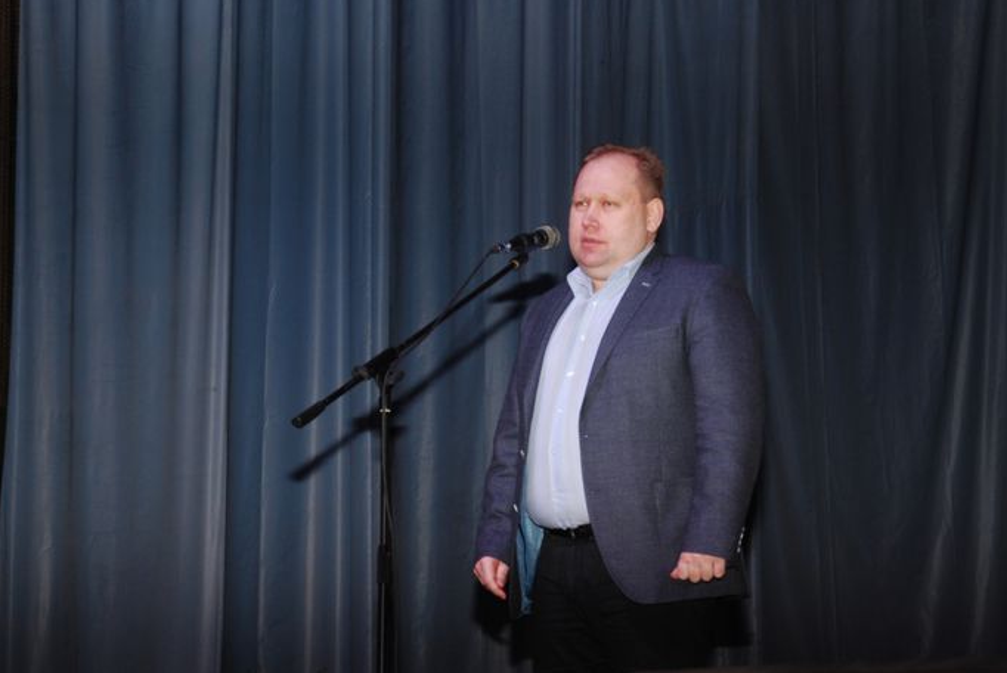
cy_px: 364
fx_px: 2856
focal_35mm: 102
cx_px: 446
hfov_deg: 20.0
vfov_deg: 13.4
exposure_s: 1/60
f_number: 5.6
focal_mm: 58
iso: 400
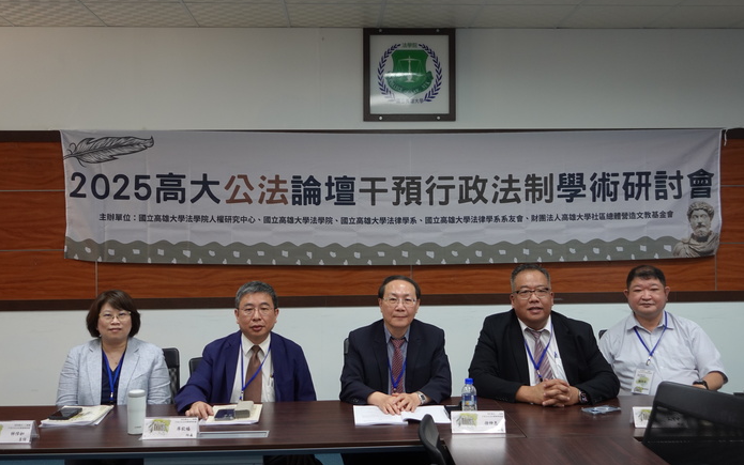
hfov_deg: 50.4
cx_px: 370
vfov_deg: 32.8
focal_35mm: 39
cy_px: 216
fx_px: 791
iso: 400
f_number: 2.8
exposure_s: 1/60
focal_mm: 14.49
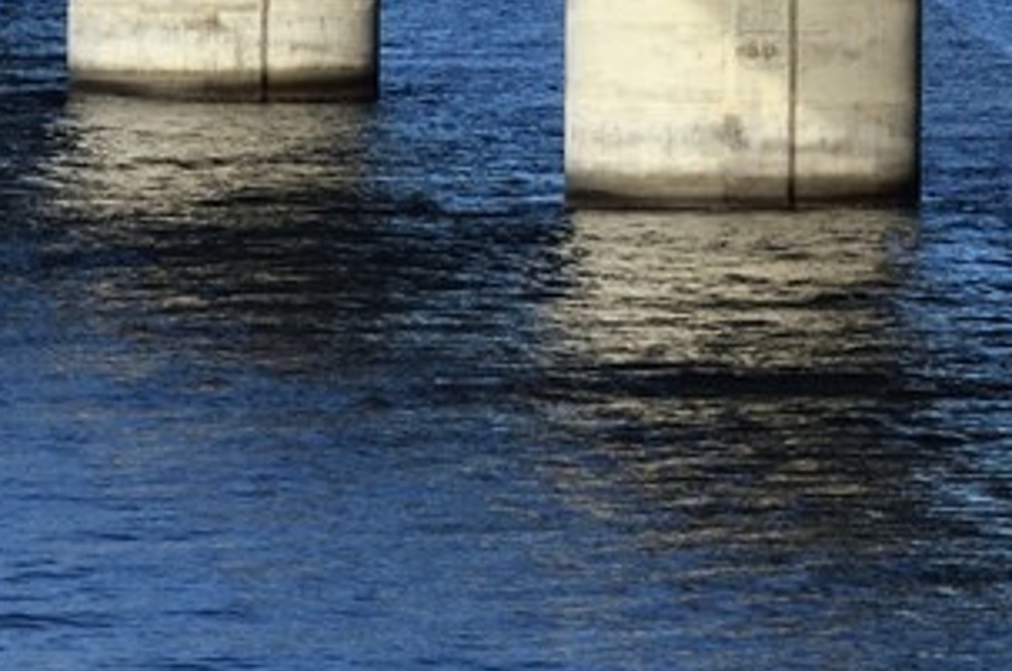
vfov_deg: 1.5
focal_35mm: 899
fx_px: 25231
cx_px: 1660
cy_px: -985
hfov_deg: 2.3
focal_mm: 170
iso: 200
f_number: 16
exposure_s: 1/250
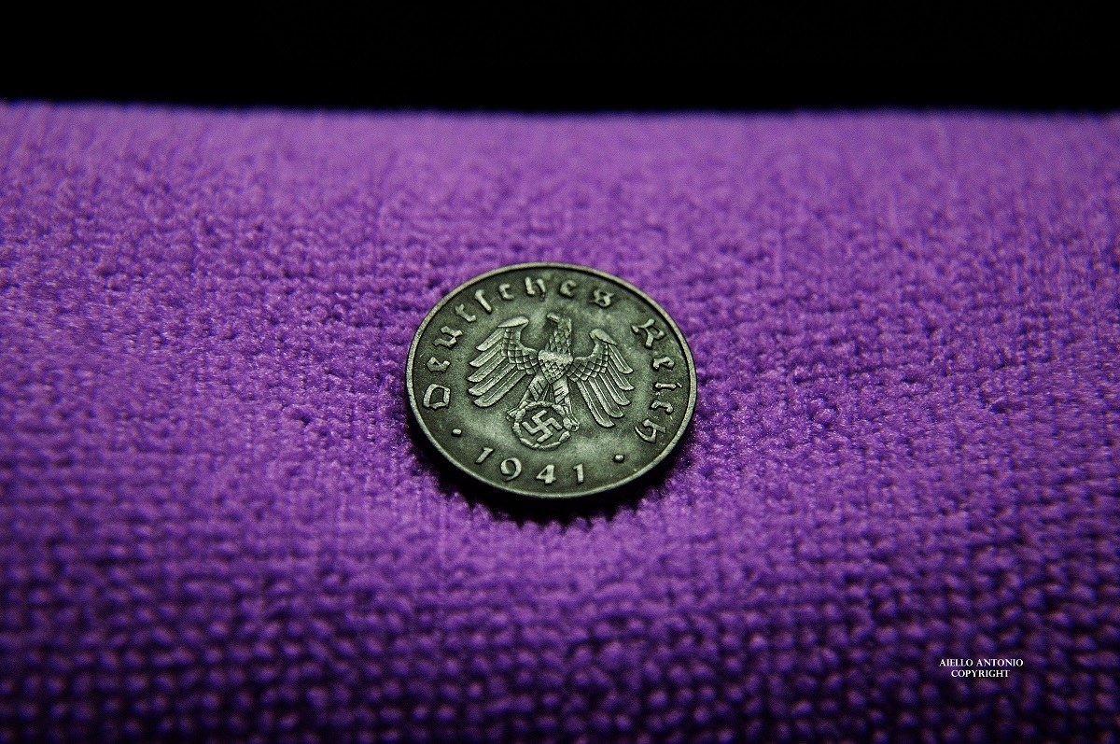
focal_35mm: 93
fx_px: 2890
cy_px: 372
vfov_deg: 14.7
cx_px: 560
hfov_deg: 21.9
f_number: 5.3
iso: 800
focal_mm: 62
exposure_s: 1/50
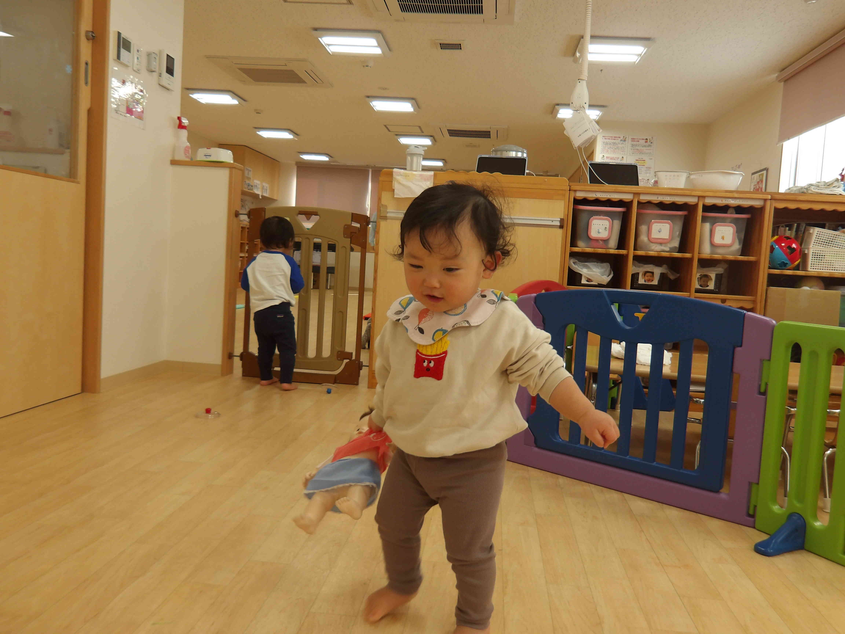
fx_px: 659
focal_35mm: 27
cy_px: 317
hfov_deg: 65.3
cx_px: 422
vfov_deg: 51.4
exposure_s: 1/100
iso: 100
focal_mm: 4.9
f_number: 3
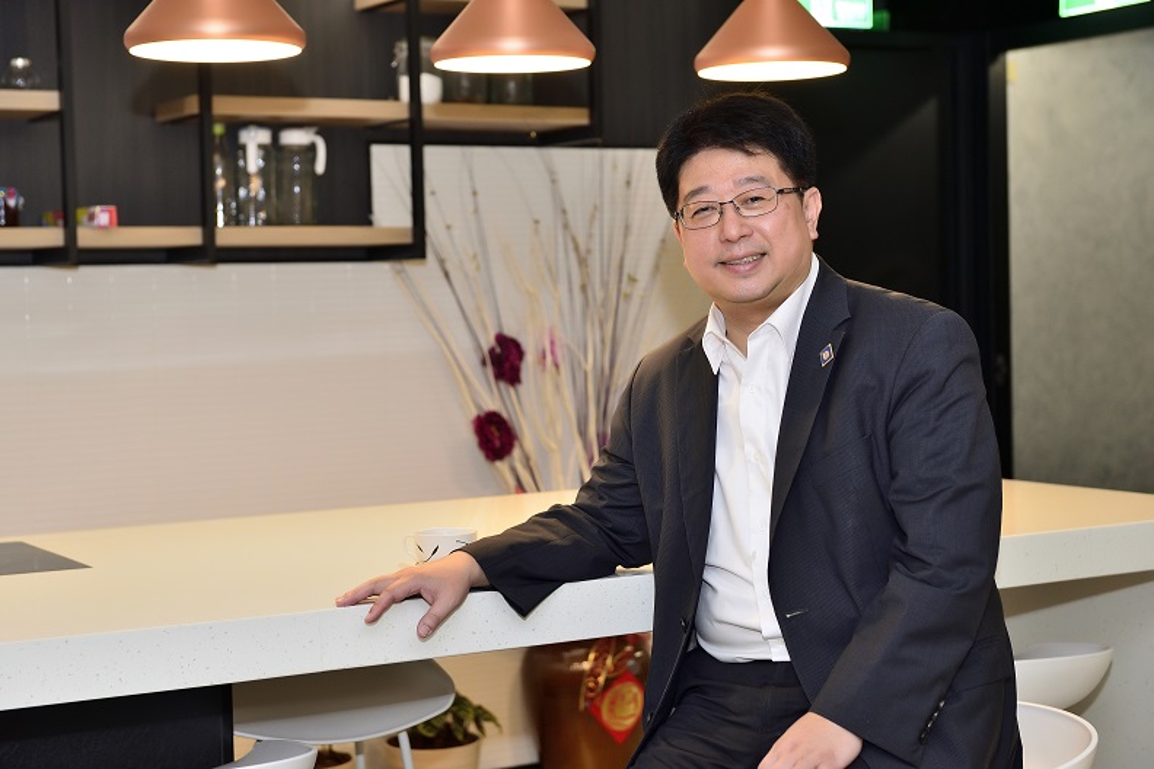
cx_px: 577
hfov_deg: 32.4
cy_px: 384
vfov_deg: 21.9
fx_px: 1987
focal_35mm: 62
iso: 640
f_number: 4
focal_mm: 62
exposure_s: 1/60
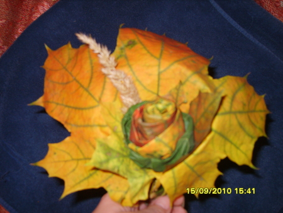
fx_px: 286
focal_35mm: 35
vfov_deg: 40.7
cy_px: 106
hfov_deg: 52.6
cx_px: 142
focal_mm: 7.4
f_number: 2.8
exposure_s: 1/30
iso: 100
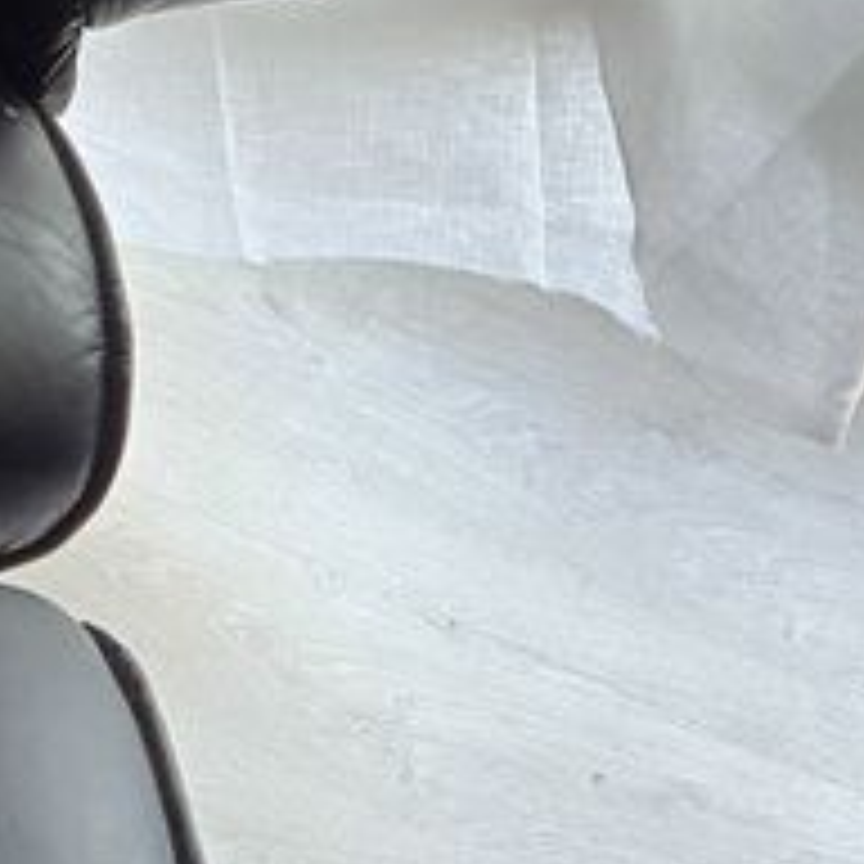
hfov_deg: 15.2
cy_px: 112
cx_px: -450
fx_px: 2993
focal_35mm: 106
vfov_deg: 16.2
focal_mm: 5.4
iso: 125
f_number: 1.8
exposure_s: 1/100
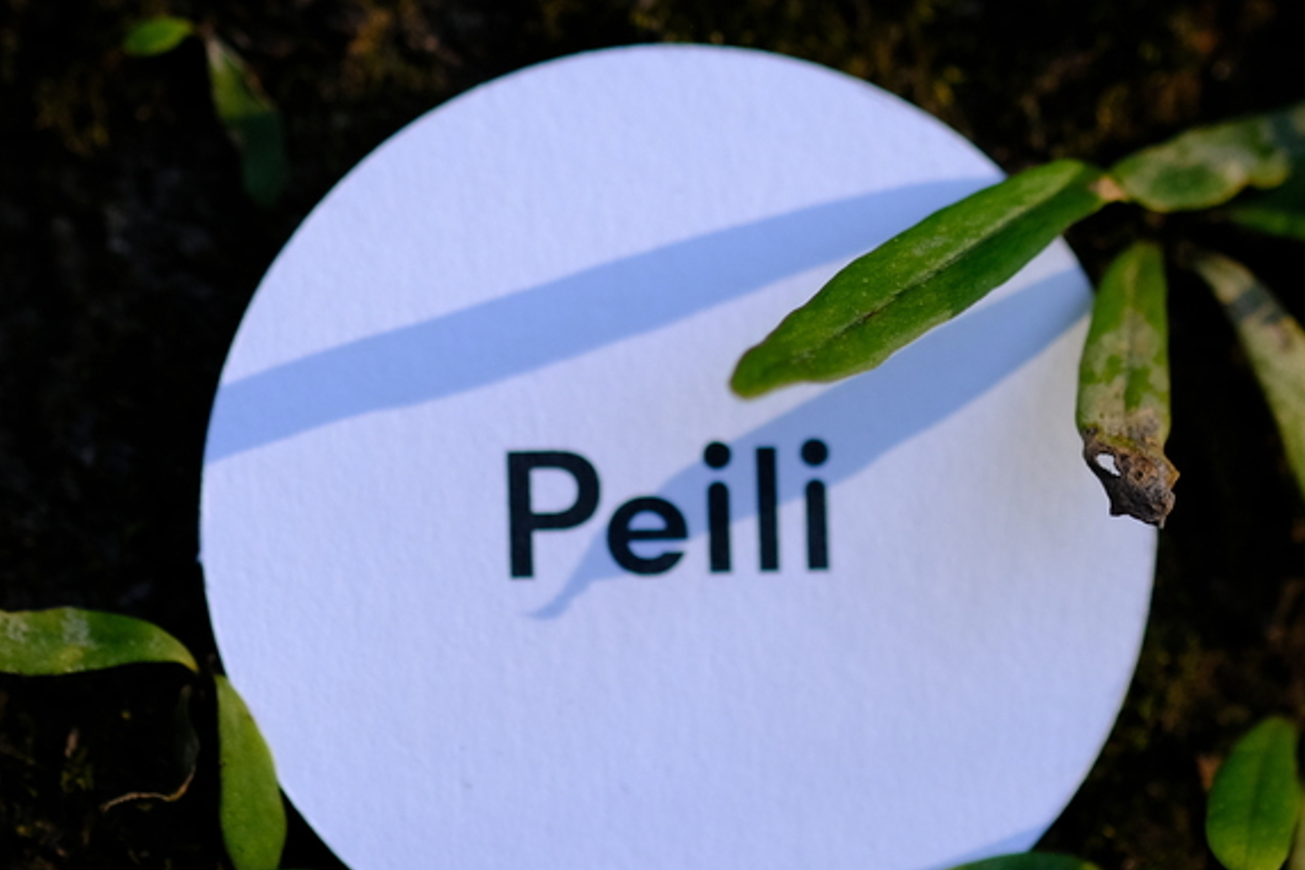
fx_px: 7286
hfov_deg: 10.2
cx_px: 642
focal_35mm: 201
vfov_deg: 6.8
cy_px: 516
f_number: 2.8
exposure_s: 1/500
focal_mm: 60
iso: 400
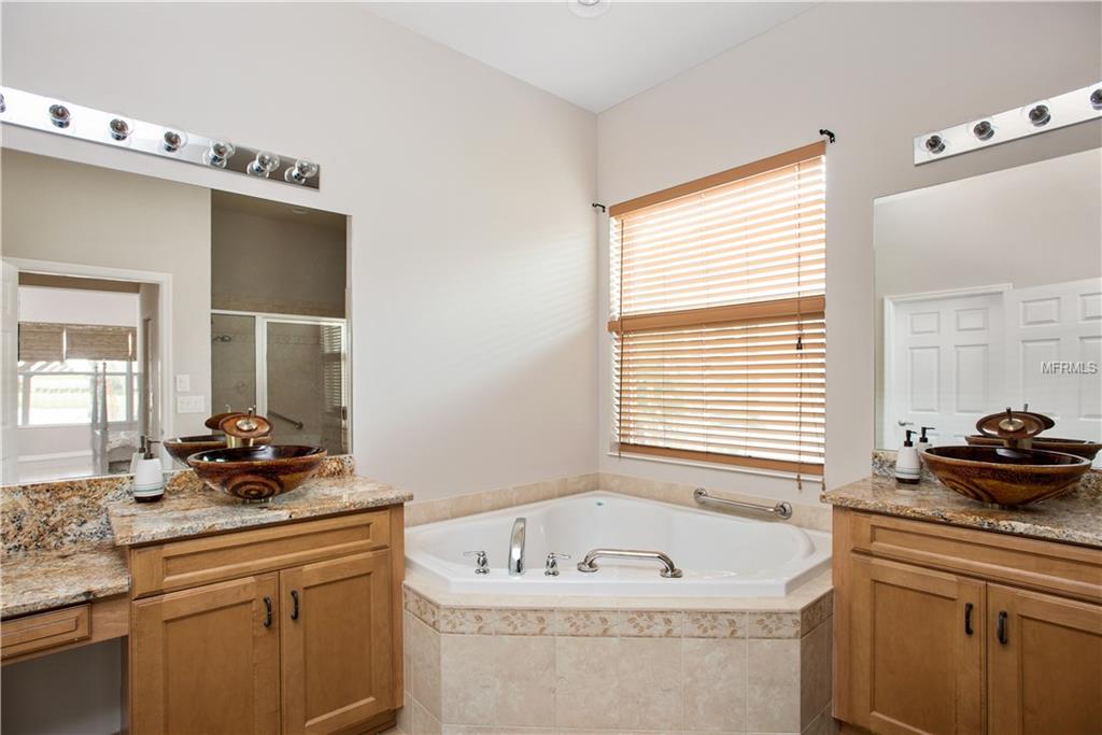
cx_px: 551
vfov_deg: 70.5
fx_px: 520
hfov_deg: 93.3
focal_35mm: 17
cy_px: 368
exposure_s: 1/4
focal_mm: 17
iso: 400
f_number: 6.3
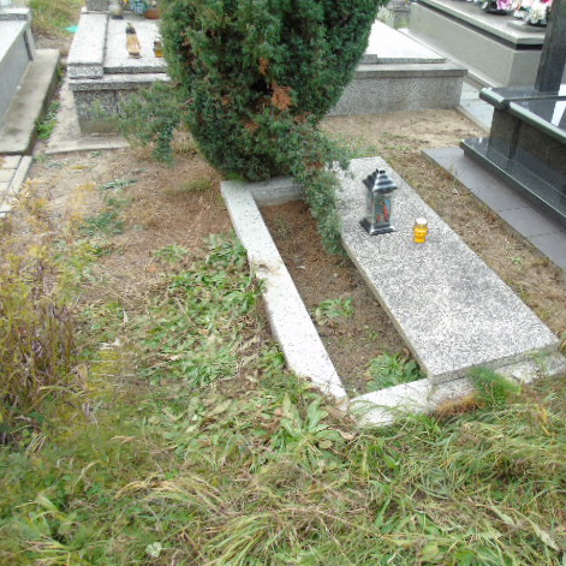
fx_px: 555
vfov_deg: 54.0
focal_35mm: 30
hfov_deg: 53.0
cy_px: 285
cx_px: 377
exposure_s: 1/50
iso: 80
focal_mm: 4.4
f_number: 3.4
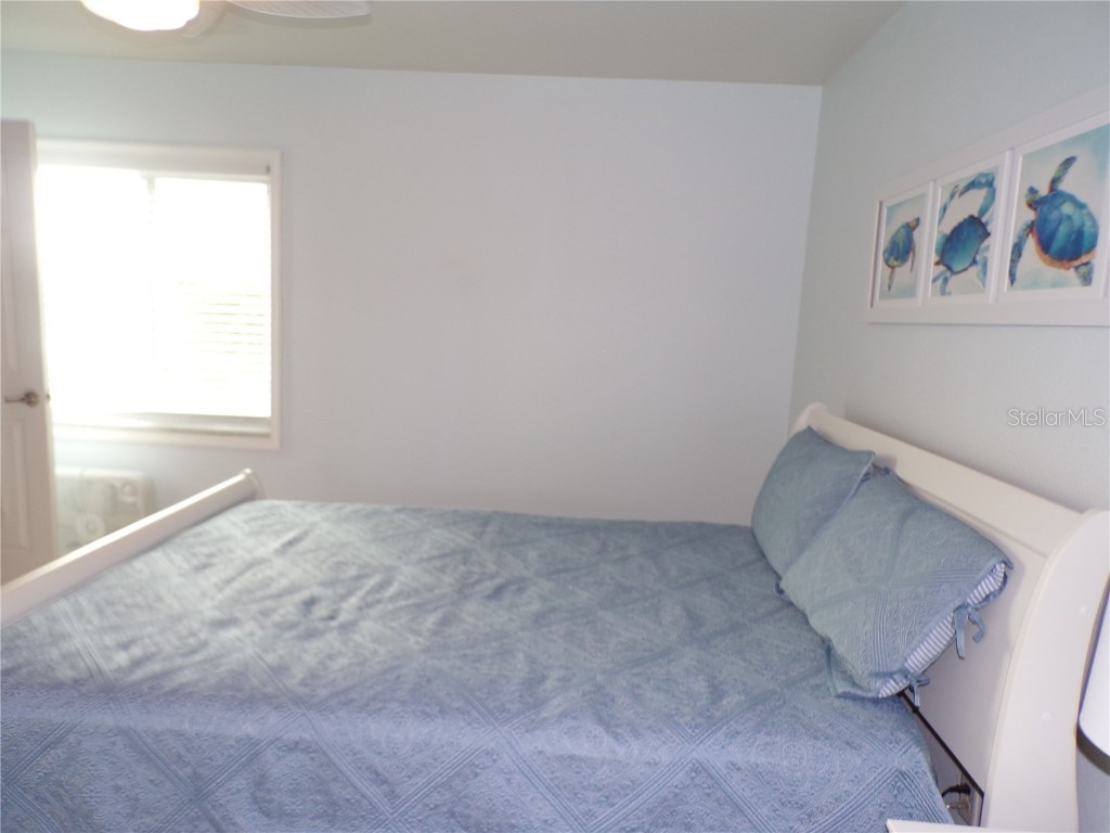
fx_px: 770
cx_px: 555
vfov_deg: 56.8
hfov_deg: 71.6
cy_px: 416
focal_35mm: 24
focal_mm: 4.3
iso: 100
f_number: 3
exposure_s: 1/40
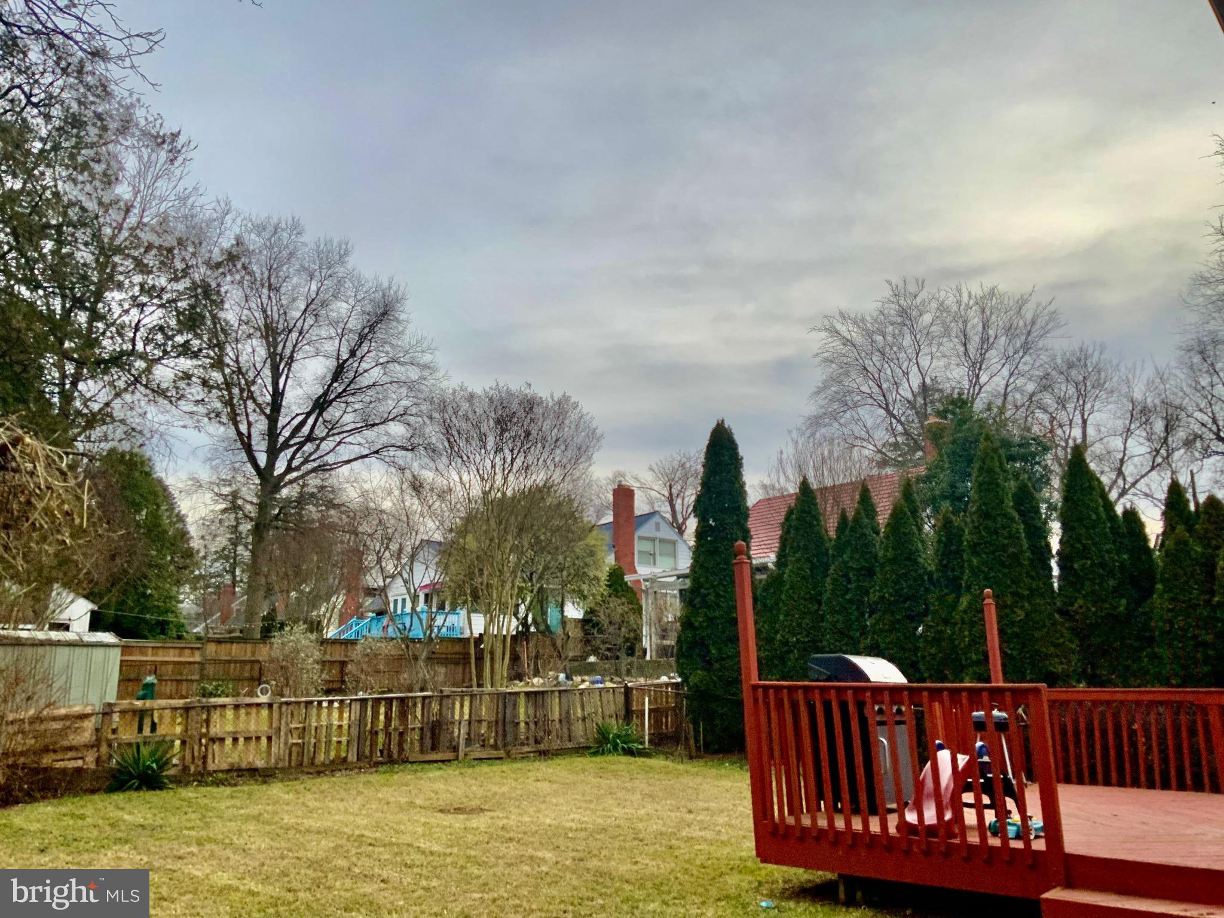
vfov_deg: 48.2
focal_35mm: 29
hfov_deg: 61.7
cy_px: 459
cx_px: 612
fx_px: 1025
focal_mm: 3
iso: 16
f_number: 1.8
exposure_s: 1/620
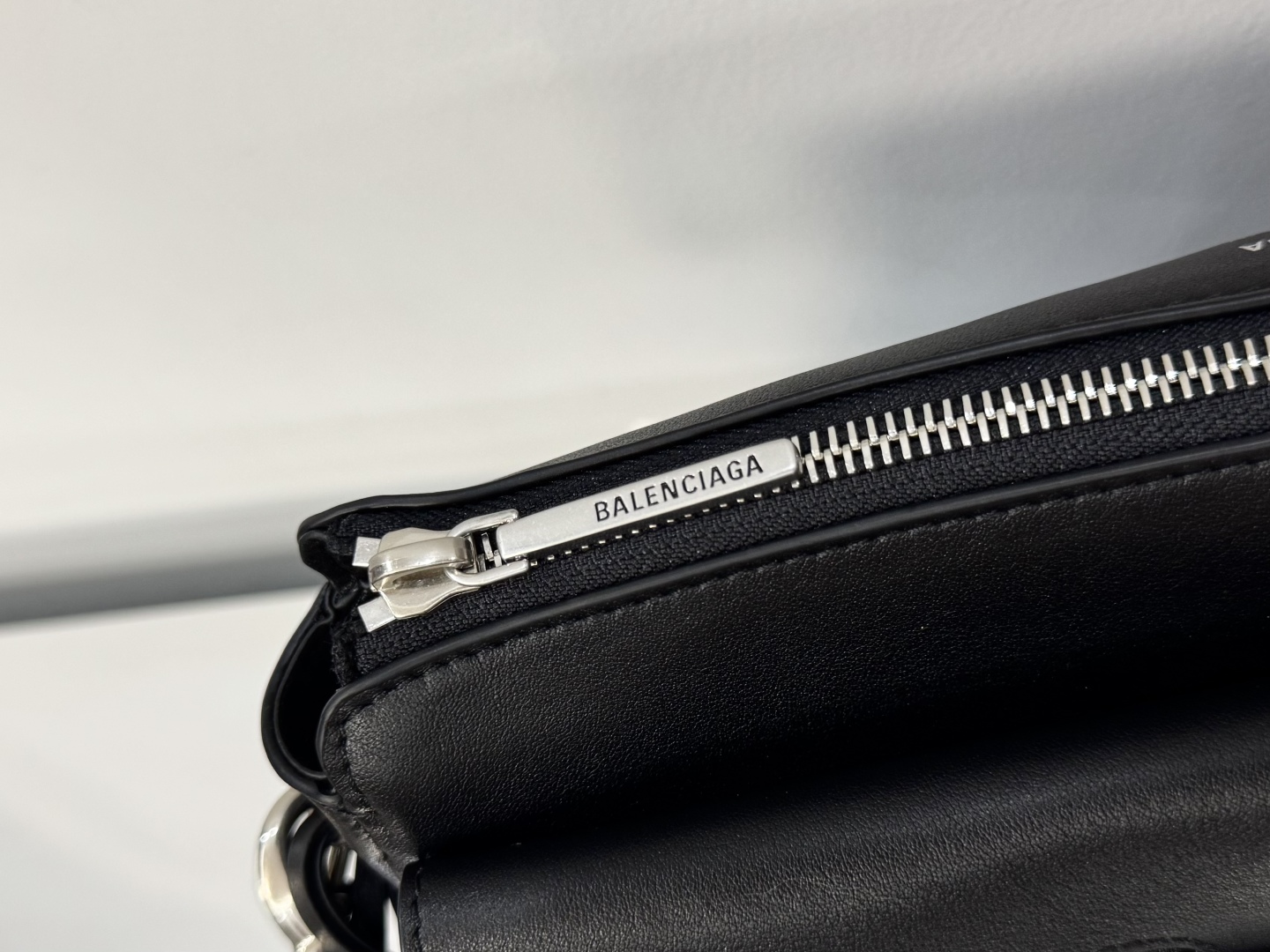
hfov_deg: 71.6
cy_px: 476
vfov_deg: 56.8
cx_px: 635
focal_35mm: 24
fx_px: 881
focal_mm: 6.76
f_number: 1.78
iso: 125
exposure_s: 1/50
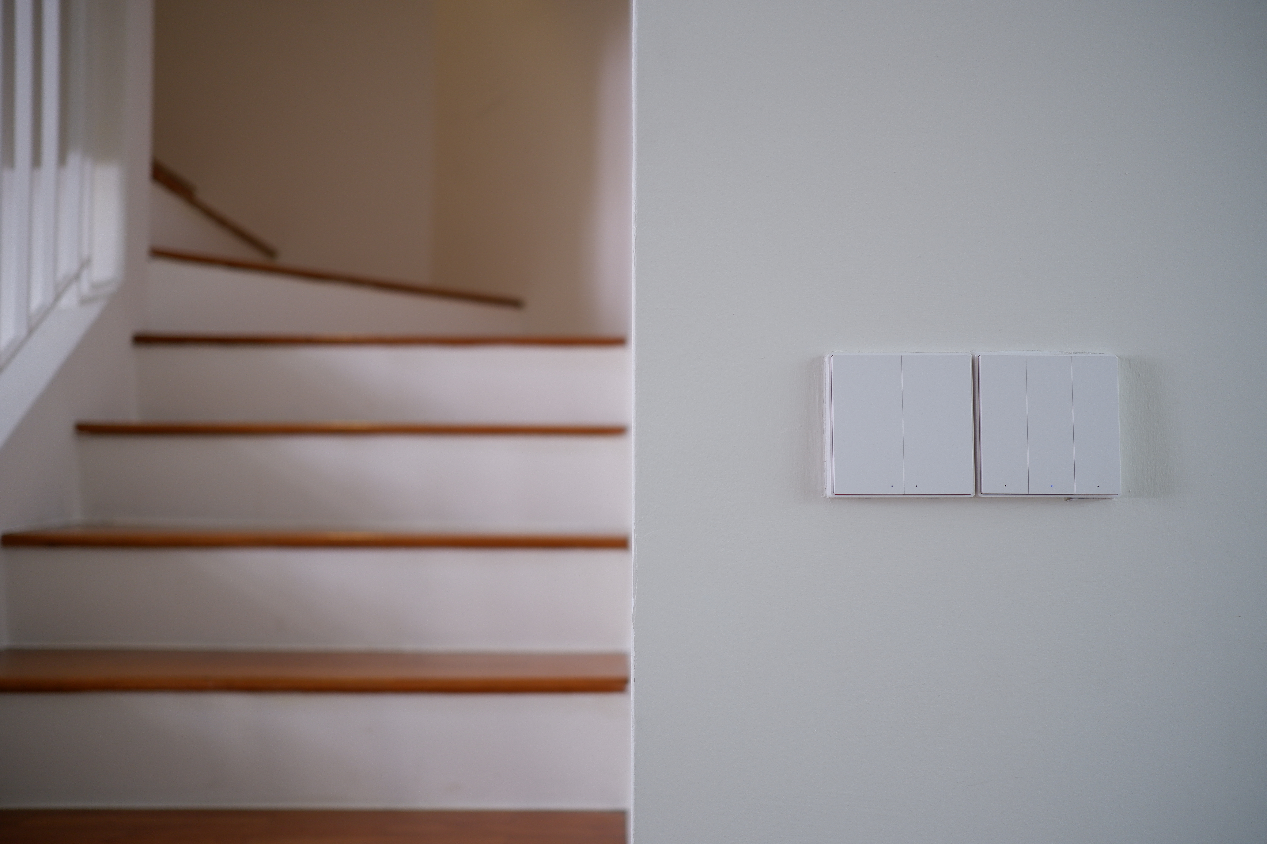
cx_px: 634
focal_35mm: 35
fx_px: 1232
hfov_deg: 54.4
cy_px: 422
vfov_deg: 37.9
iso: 200
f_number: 2
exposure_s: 1/150
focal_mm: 23
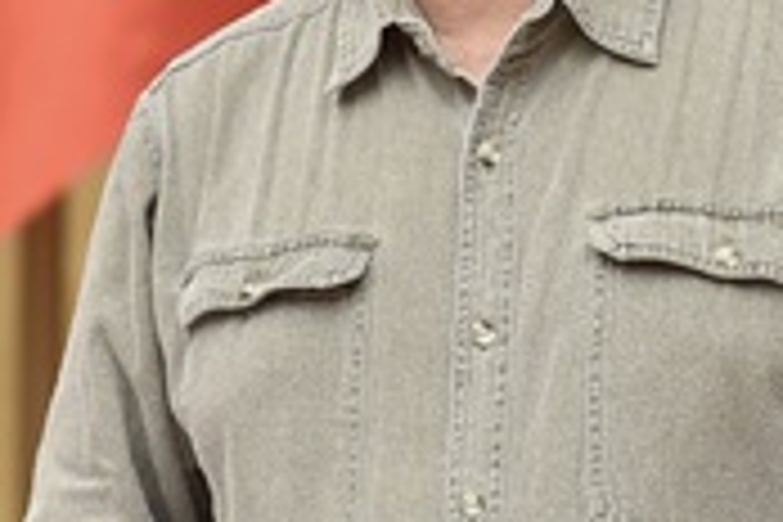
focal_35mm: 736
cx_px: 180
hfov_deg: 2.8
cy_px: 241
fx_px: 16007
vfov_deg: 1.9
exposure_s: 1/200
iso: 1000
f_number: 3.2
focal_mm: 200
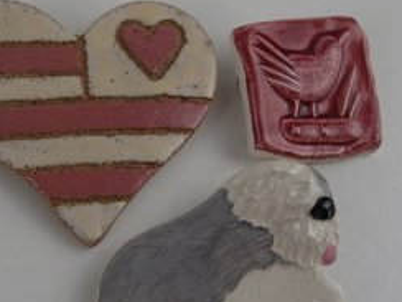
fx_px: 604
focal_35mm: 52
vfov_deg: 27.9
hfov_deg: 36.8
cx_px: 174
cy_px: 194
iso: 200
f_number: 4.7
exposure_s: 1/160
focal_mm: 6.64
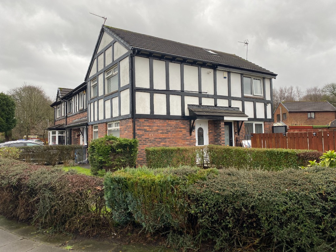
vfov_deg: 53.1
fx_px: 252
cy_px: 126
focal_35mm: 26
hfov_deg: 67.3
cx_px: 168
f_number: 1.8
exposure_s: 1/217
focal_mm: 4.25
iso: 32
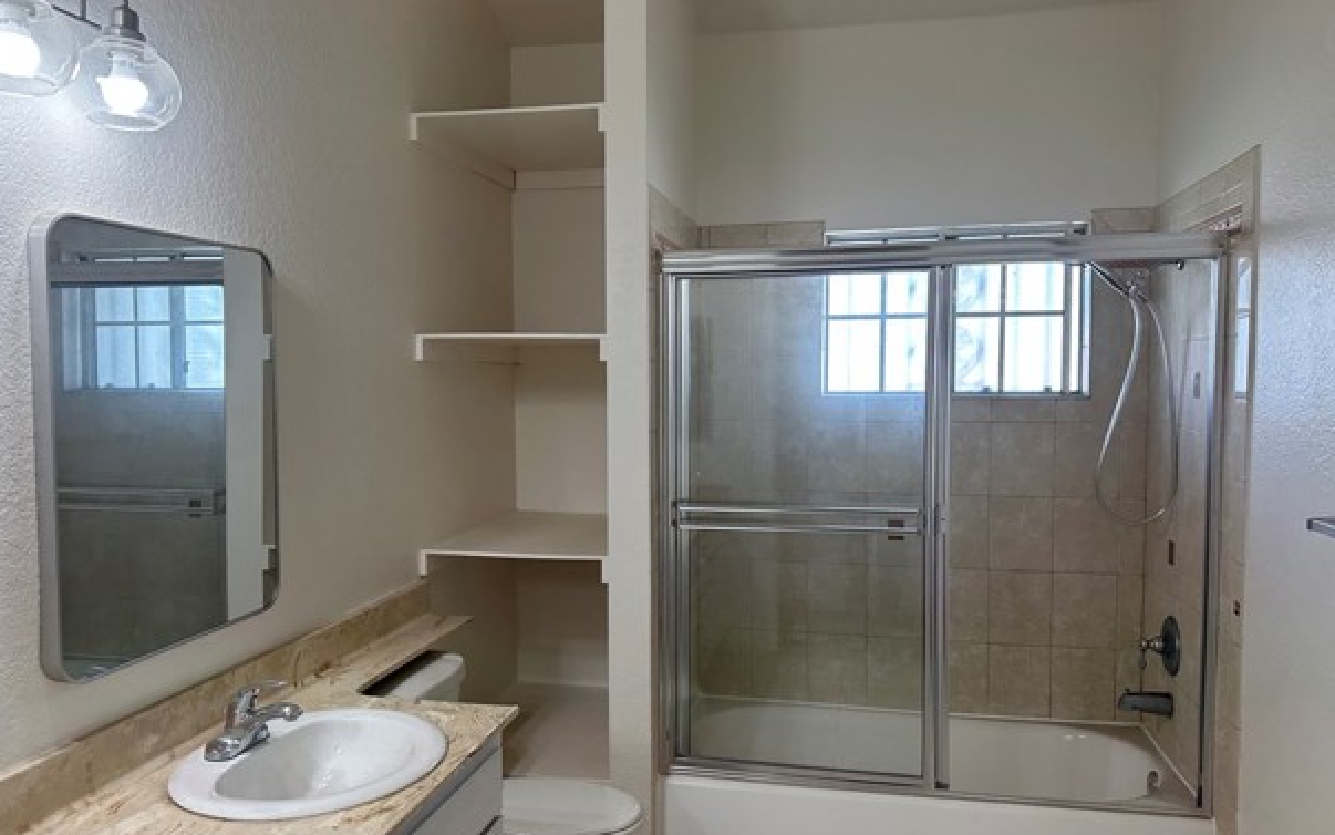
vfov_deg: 46.0
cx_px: 651
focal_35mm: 27
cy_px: 419
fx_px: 982
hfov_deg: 68.4
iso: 100
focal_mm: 6.86
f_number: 1.78
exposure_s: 1/129
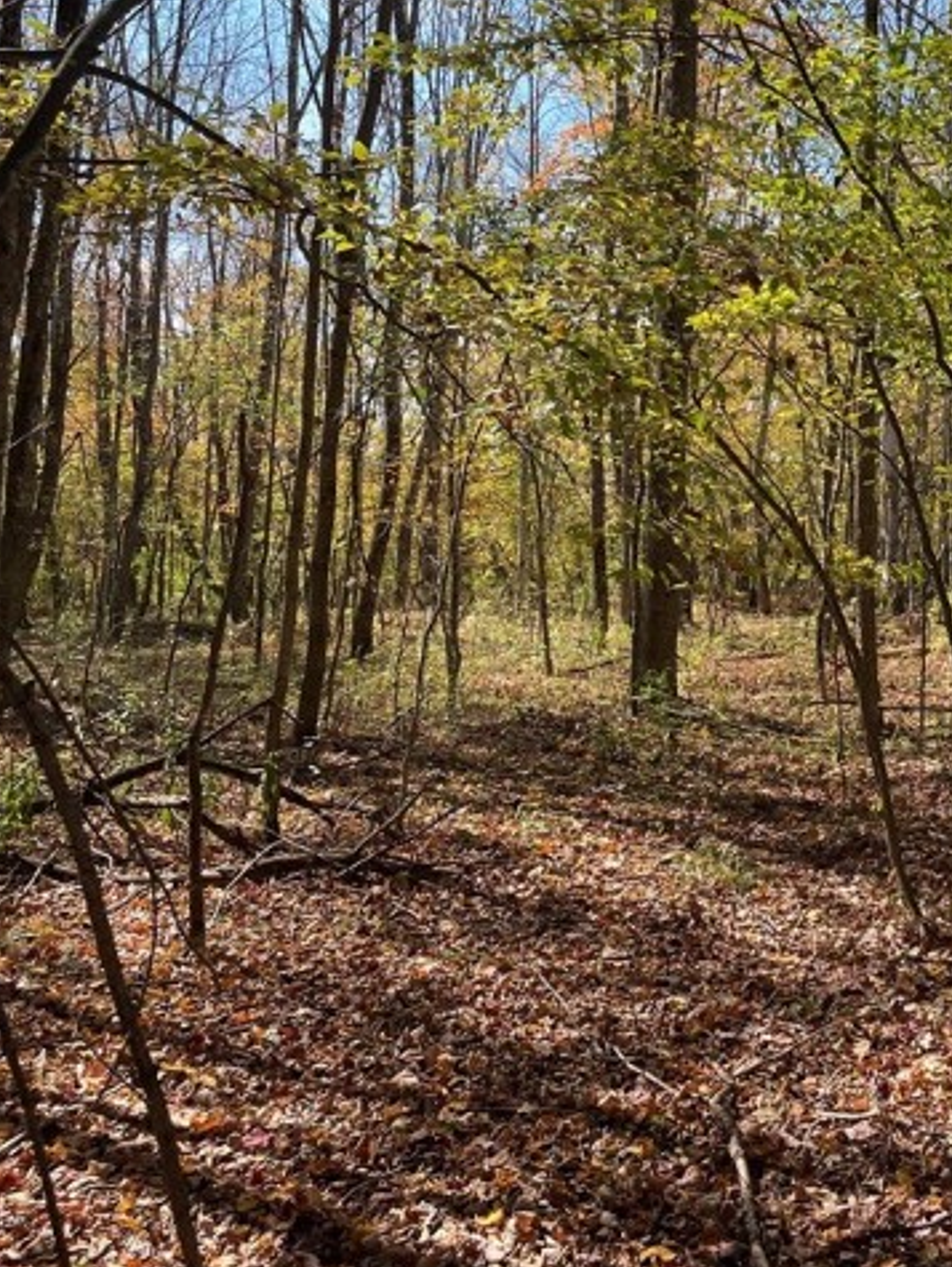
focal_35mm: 42
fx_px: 1538
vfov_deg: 44.4
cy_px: 472
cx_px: 725
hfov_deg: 33.6
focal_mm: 4.2
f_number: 1.6
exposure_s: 1/910
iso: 32
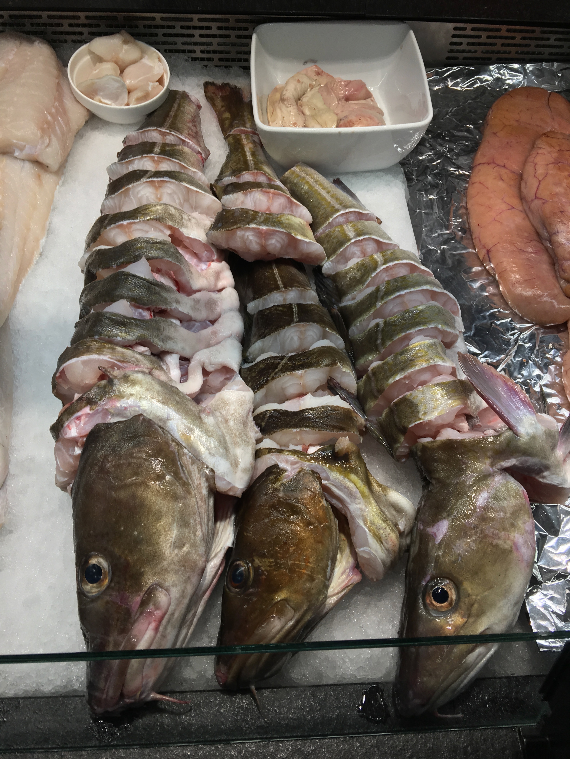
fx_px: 637
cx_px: 285
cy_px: 380
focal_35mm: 29
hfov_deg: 48.2
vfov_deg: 61.7
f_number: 2.2
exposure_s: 1/295
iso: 25
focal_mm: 4.15
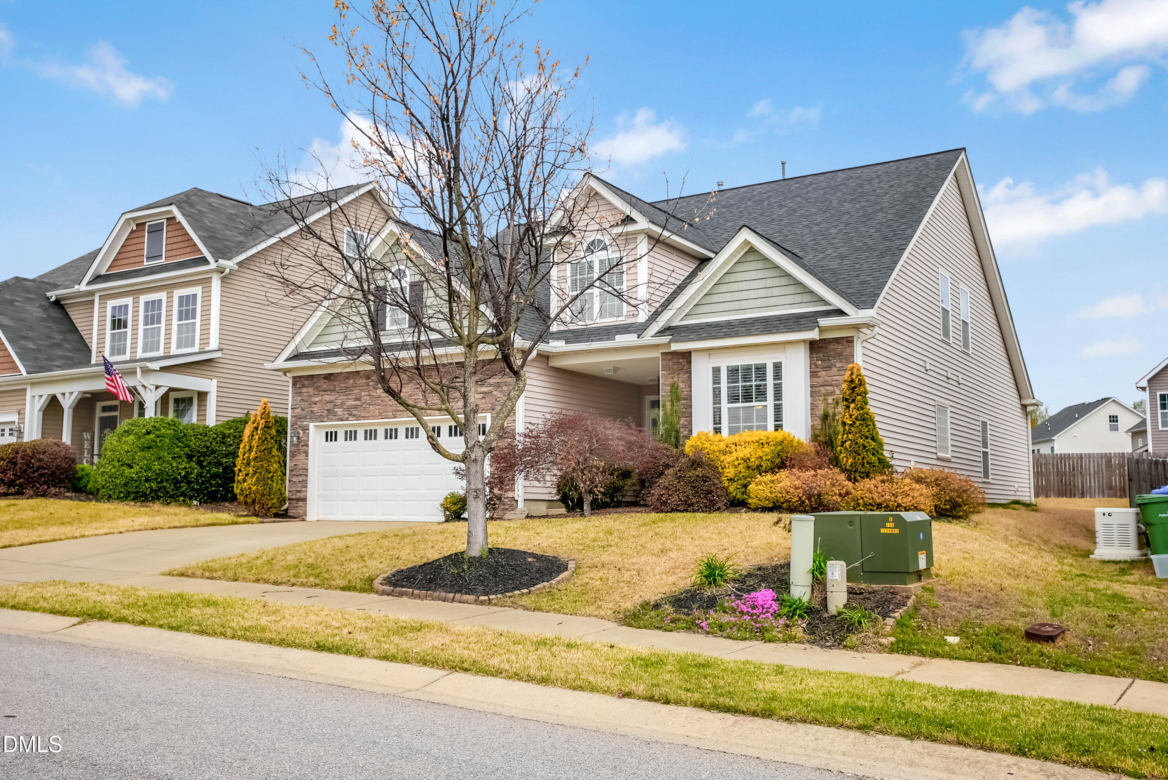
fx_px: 1071
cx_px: 584
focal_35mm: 33
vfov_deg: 40.0
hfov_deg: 57.2
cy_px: 390
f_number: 8
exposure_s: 1/500
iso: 250
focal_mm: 33
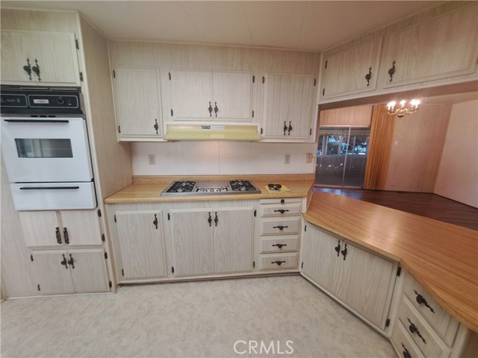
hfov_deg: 106.2
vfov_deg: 89.9
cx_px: 239
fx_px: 180
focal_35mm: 13
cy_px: 179
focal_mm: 1.74
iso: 125
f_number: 2.2
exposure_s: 1/40
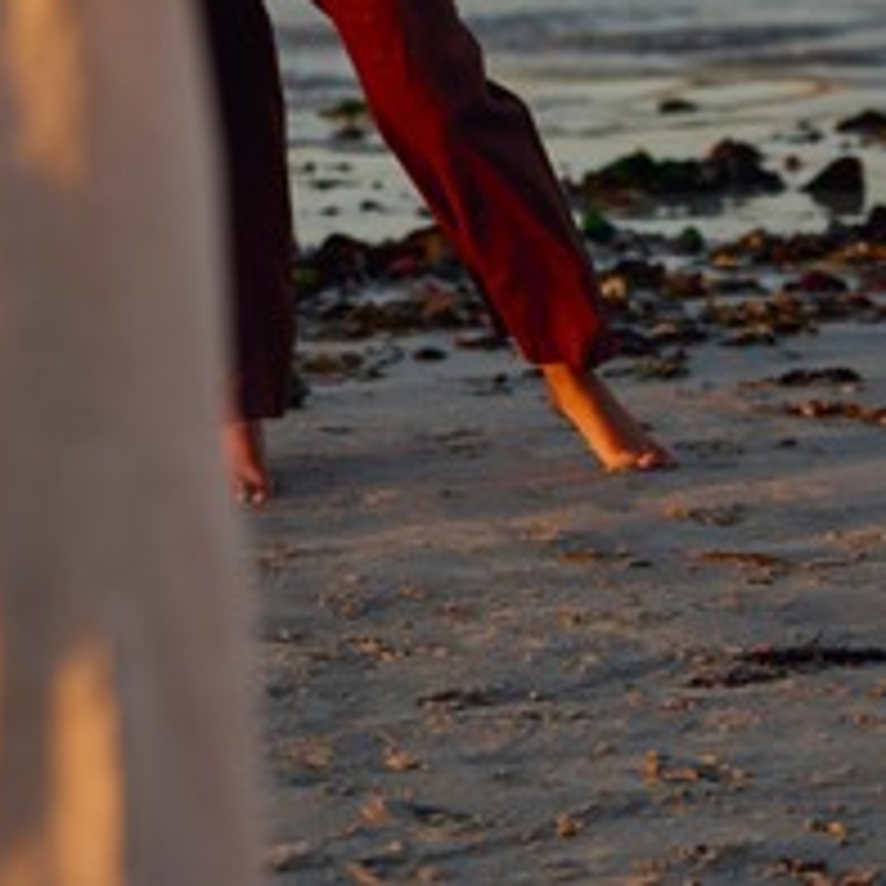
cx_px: 90
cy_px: -4
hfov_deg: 9.6
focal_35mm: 181
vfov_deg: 9.6
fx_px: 5241
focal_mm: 70
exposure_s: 1/2500
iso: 800
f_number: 2.8
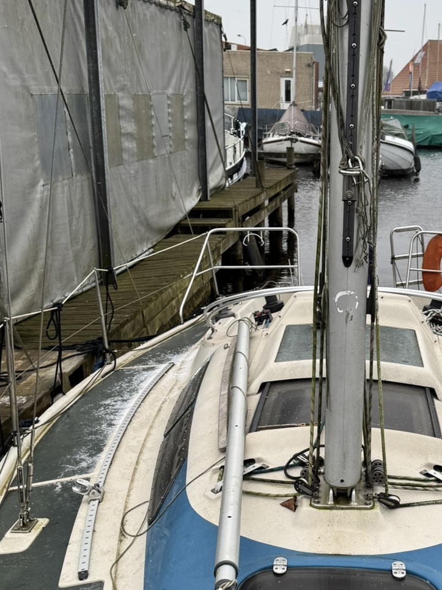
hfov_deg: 28.1
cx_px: 343
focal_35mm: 51
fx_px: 868
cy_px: 411
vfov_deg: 36.9
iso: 80
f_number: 1.78
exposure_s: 1/287
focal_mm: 6.76
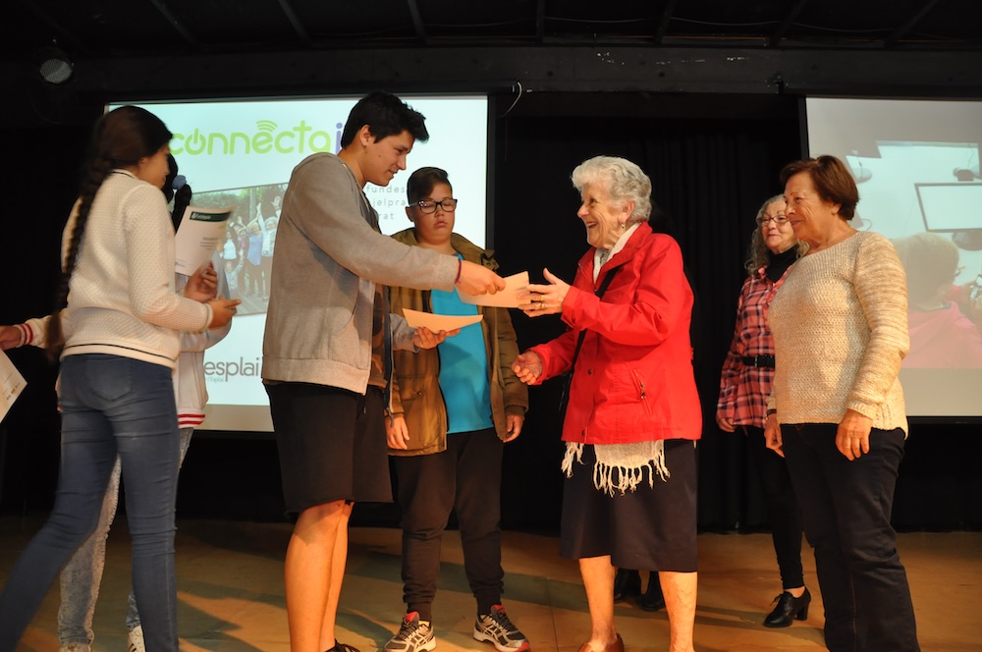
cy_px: 326
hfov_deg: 67.4
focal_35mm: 27
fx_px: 736
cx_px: 491
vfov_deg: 47.8
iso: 800
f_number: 3.5
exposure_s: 1/60
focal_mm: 18
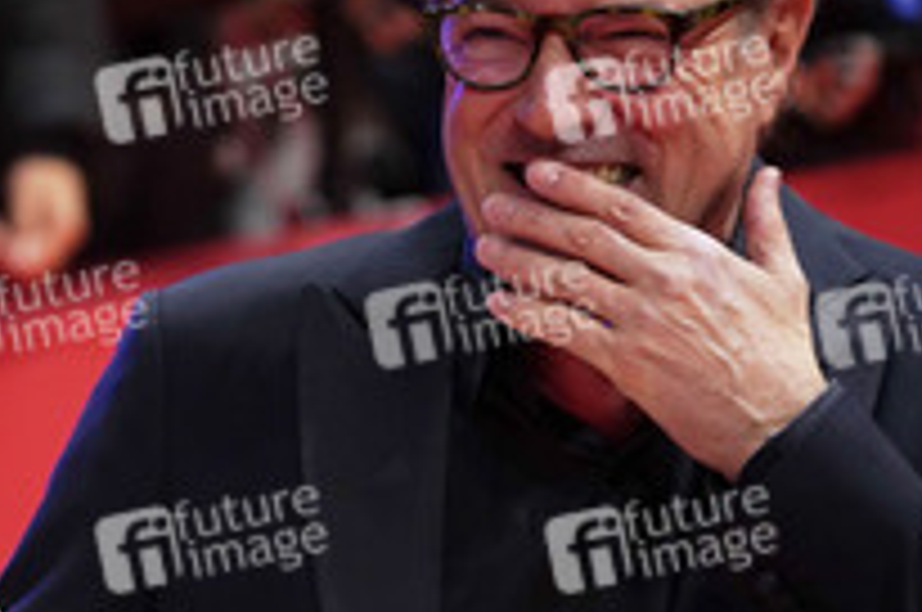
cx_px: 92
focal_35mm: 441
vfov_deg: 3.1
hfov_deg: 4.7
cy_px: 428
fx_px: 11277
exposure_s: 1/320
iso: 3200
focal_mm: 200
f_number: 5.6
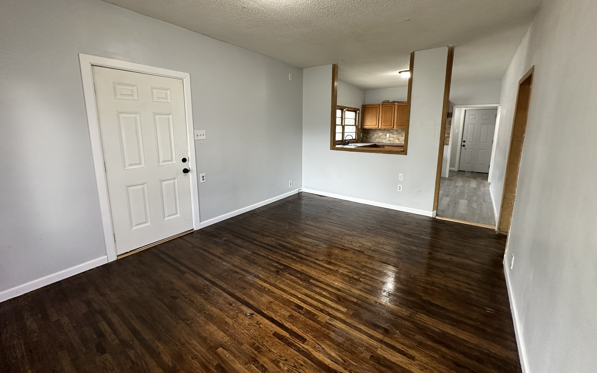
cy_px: 168
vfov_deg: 74.6
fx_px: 244
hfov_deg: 101.5
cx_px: 300
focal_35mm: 15
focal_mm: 2.22
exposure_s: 1/60
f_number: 2.2
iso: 160
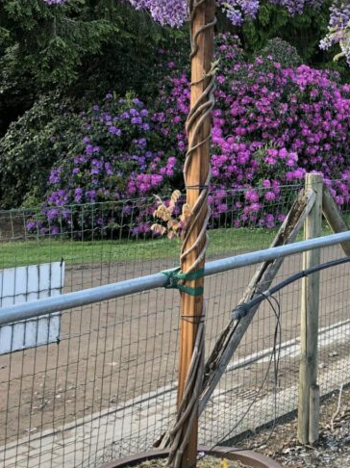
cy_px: 117
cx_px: 345
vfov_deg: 32.1
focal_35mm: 59
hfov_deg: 23.8
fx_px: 796
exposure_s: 1/120
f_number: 1.8
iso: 32
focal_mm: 3.99
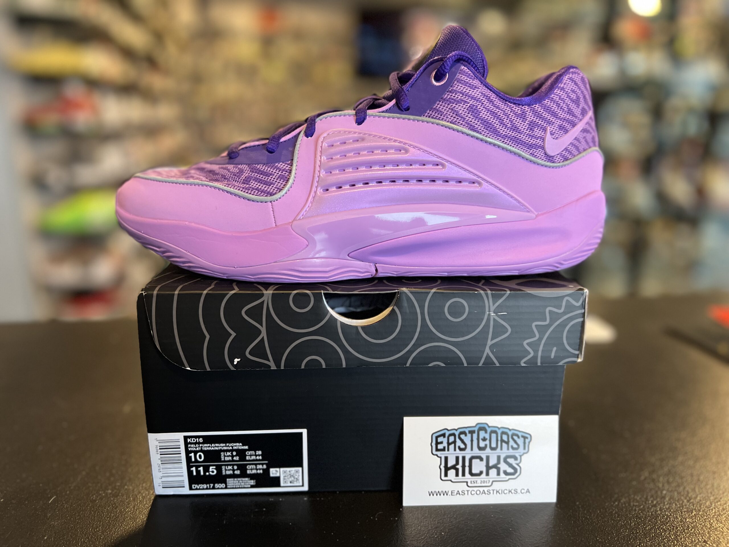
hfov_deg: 67.3
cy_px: 274
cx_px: 364
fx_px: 548
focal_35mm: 26
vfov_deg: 53.1
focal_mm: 5.7
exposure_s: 1/60
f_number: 1.5
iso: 250
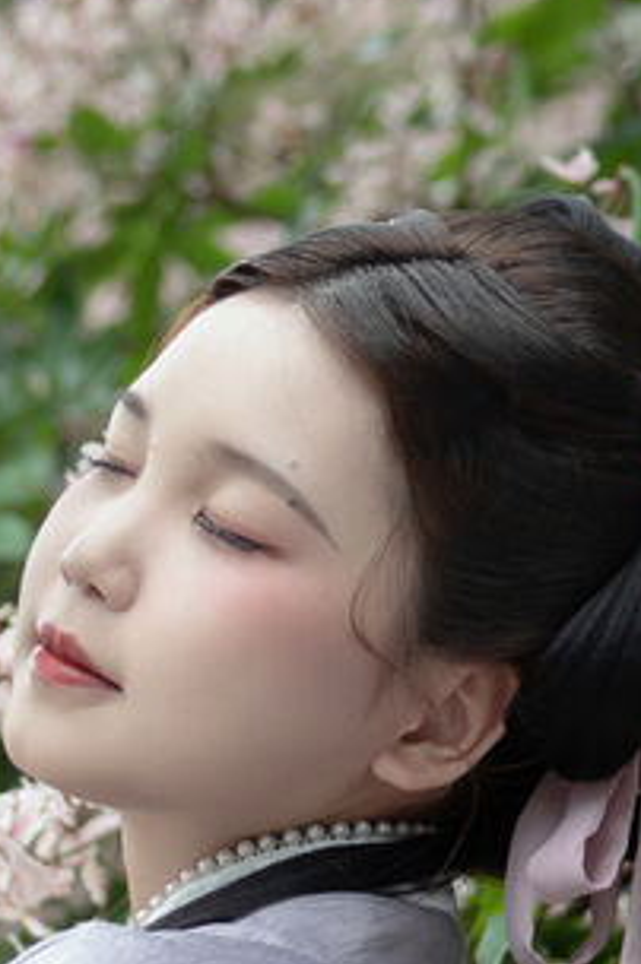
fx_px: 15712
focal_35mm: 587
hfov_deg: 2.3
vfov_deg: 3.5
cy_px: 270
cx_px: 749
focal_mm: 100
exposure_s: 1/160
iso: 160
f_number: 2.8
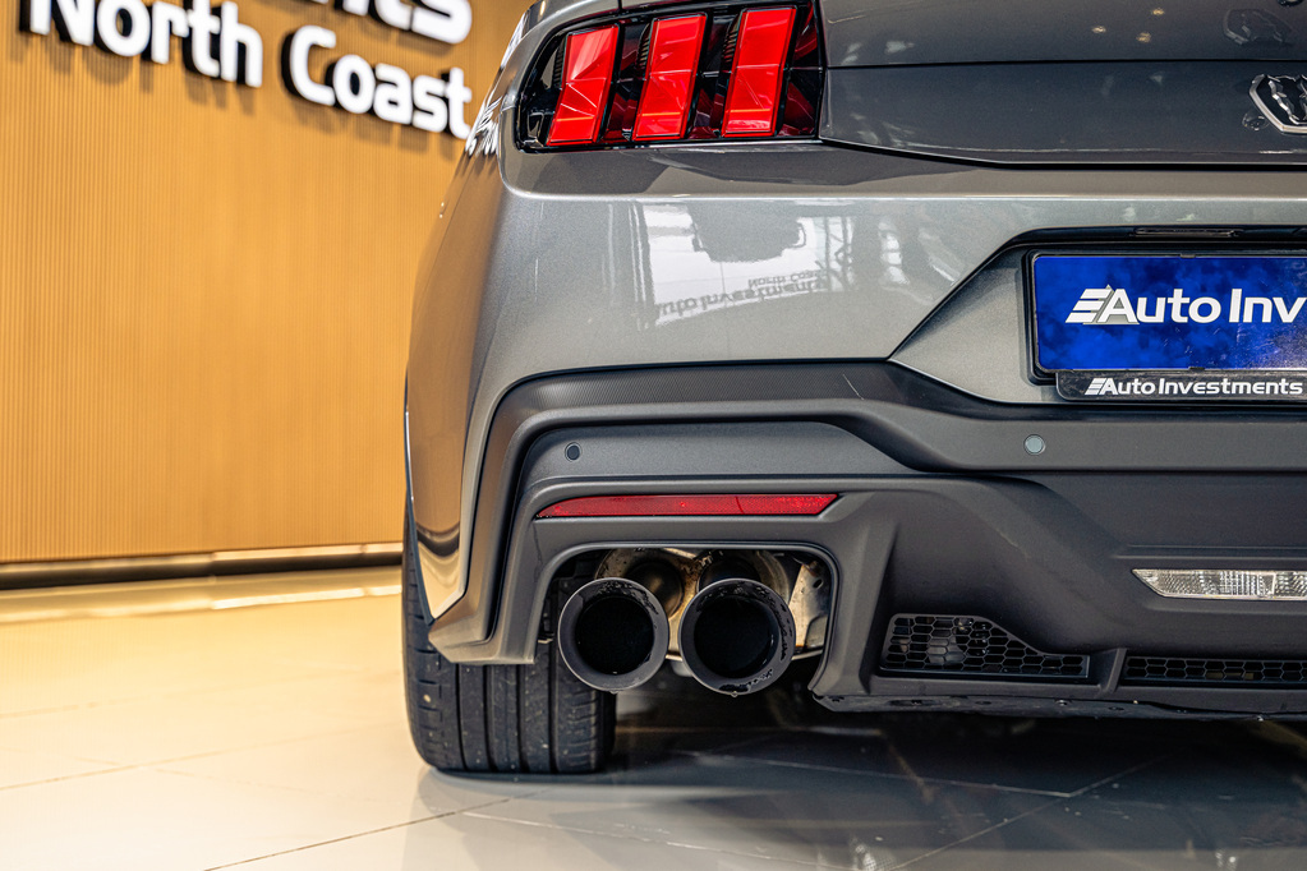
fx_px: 1779
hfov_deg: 40.3
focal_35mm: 49
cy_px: 436
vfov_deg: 27.5
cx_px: 654
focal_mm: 49
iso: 400
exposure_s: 1/100
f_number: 4
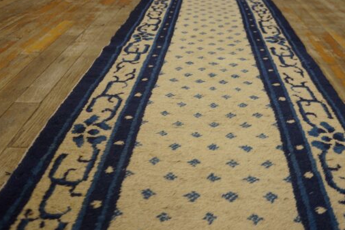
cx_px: 200
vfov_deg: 41.1
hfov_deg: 58.4
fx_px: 307
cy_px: 105
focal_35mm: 32
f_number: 4
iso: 400
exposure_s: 1/60
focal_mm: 18
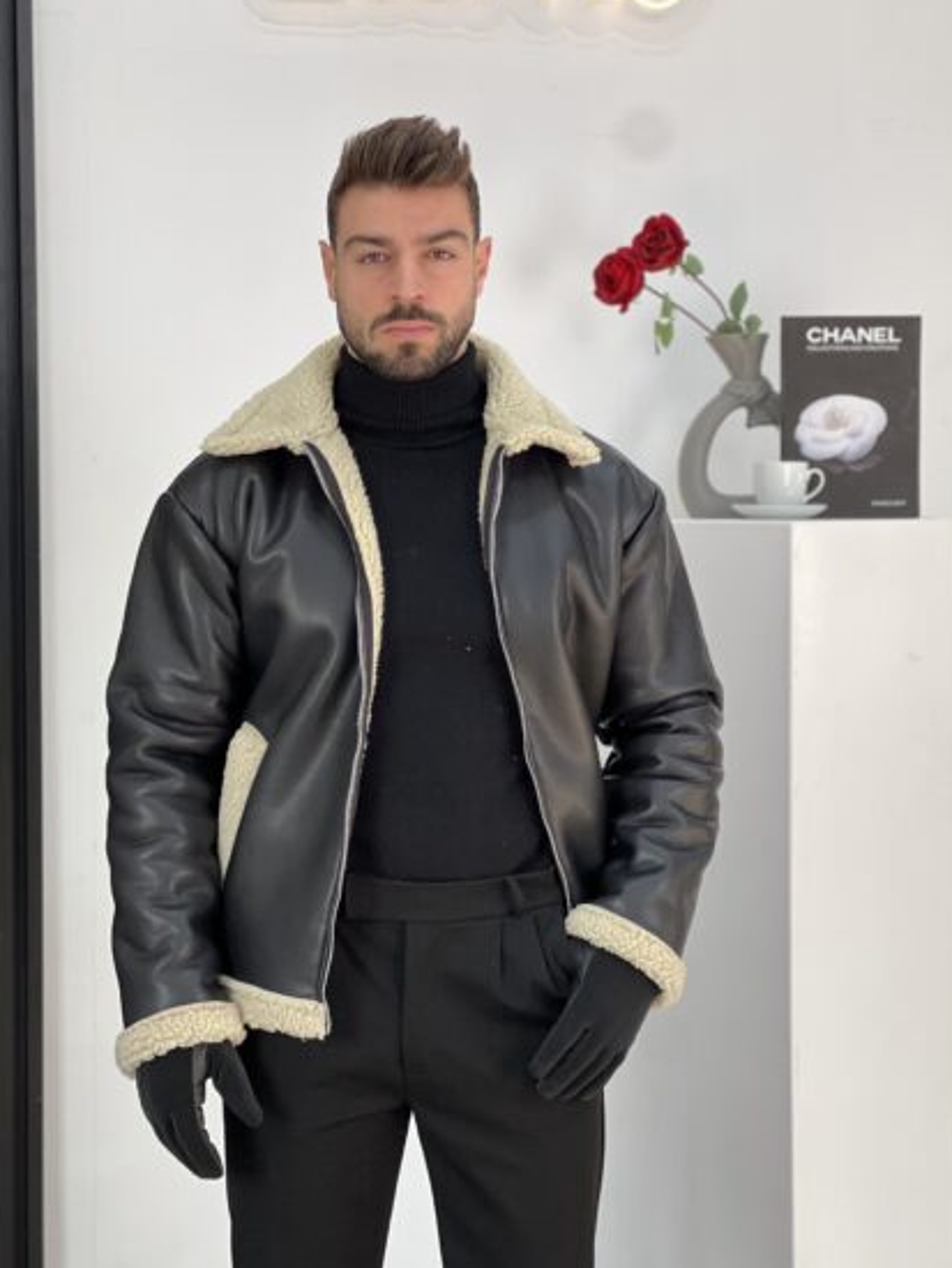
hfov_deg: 17.6
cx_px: 468
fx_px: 3078
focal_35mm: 84
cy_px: 643
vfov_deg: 23.3
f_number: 2.8
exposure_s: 1/121
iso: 80
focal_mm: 9
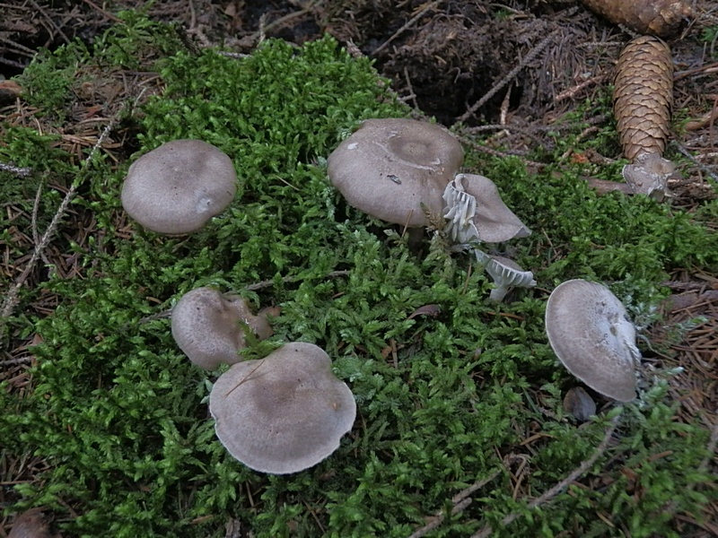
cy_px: 269
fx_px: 767
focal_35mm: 37
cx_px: 359
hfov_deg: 50.1
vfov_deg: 38.7
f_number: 3.9
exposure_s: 1/160
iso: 800
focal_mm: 6.7
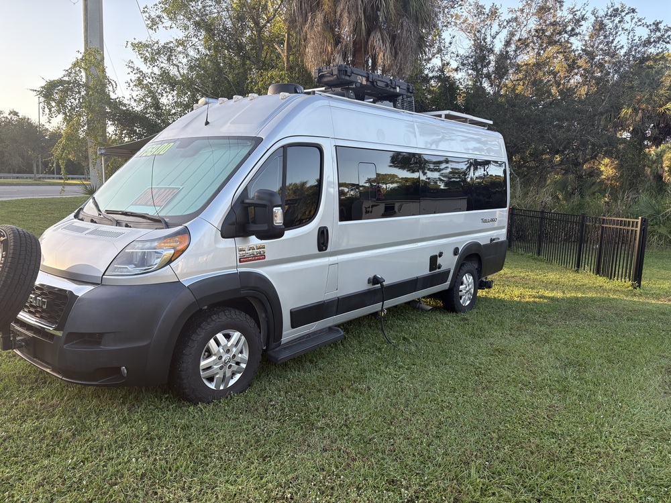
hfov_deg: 67.3
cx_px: 336
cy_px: 252
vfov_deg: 53.1
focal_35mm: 26
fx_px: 504
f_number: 1.6
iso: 64
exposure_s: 1/341
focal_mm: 5.96
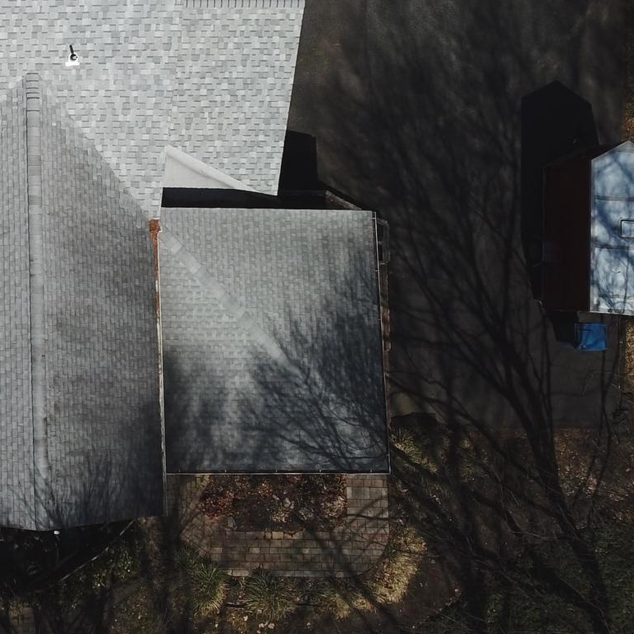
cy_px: 122
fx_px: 1264
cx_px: -123
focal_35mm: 61
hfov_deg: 25.4
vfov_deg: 27.6
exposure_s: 1/2506
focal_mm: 4.7
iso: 100
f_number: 2.2
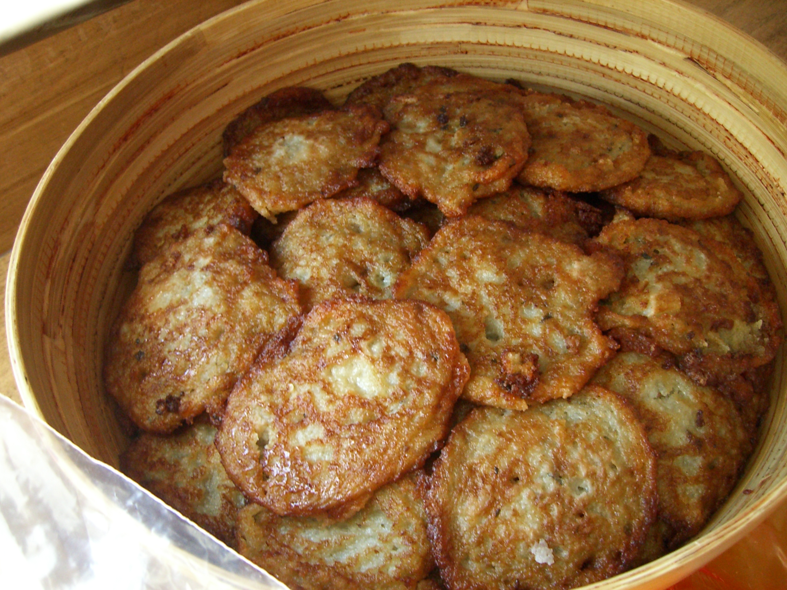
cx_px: 394
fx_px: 864
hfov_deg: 49.0
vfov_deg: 37.7
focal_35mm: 38
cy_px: 295
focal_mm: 6.2
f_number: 2.7
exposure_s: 1/50
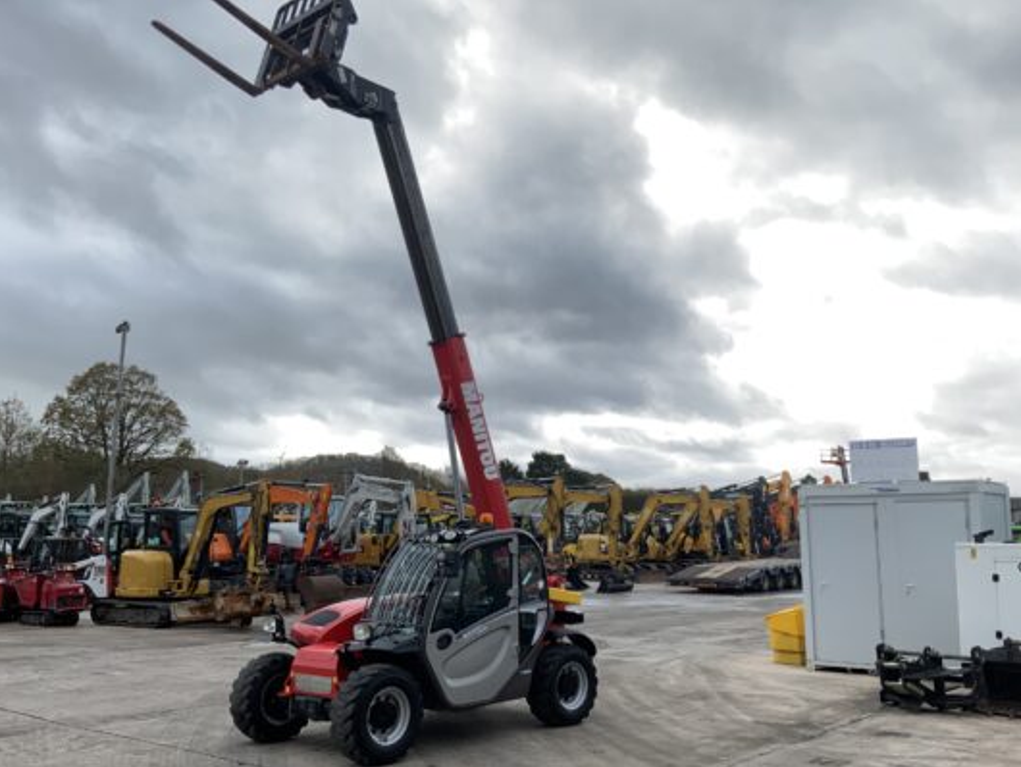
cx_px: 516
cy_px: 399
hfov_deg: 52.6
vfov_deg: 40.7
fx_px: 1033
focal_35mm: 35
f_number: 1.8
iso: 16
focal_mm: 3
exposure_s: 1/122
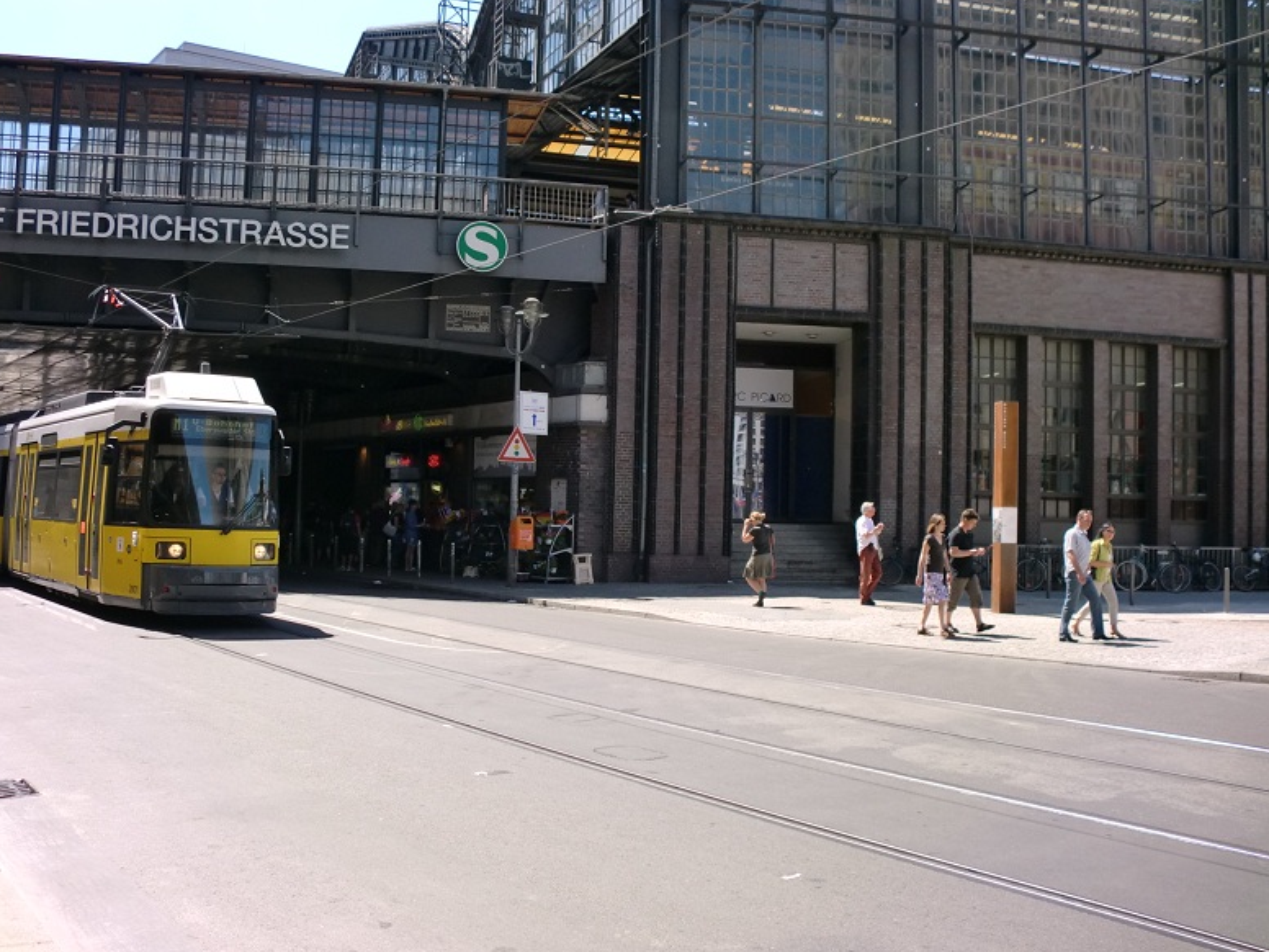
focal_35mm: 37
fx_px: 1356
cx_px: 618
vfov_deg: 38.7
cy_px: 474
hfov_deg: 50.1
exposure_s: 1/500
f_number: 3.1
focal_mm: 6.3
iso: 64
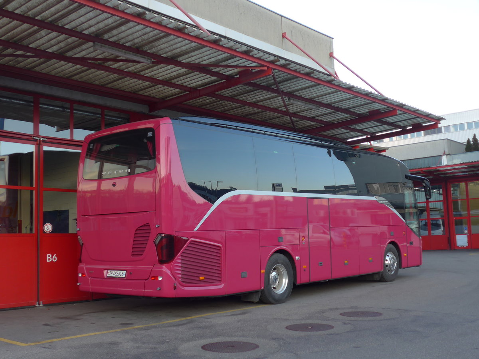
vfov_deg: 32.9
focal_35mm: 44
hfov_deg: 42.9
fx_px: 609
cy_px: 180
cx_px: 240
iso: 80
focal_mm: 9
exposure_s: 1/100
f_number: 2.8
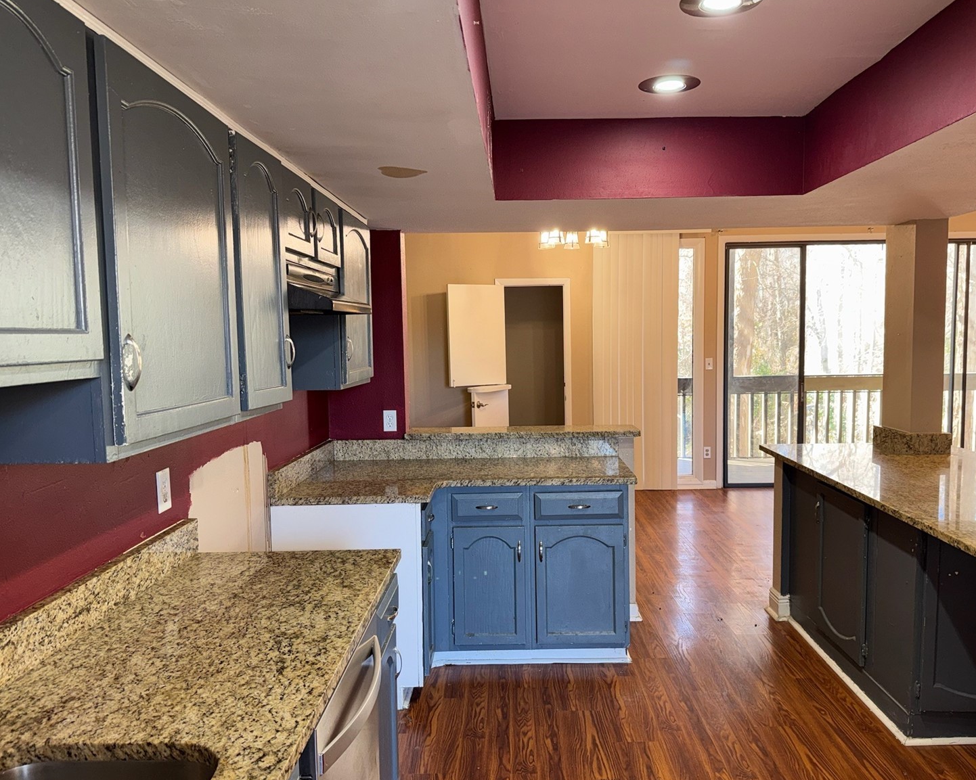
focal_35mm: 26
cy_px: 400
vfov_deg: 54.9
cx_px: 509
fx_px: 751
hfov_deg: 66.0
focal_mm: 6.76
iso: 64
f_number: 1.78
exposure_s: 1/30
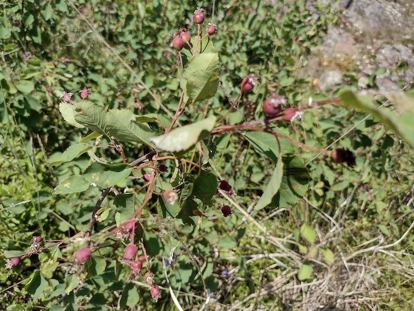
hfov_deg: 65.3
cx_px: 207
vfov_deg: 51.4
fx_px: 323
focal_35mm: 27
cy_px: 156
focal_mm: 4.71
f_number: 1.7
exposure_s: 1/1521
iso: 100
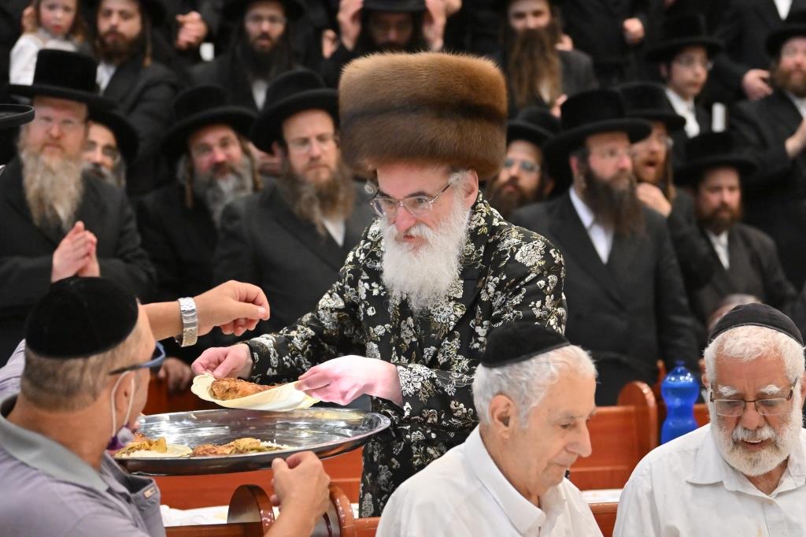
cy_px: 268
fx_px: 2350
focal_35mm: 105
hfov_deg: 19.5
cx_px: 403
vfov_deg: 13.0
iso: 1600
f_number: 2.8
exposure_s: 1/2500
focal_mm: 70
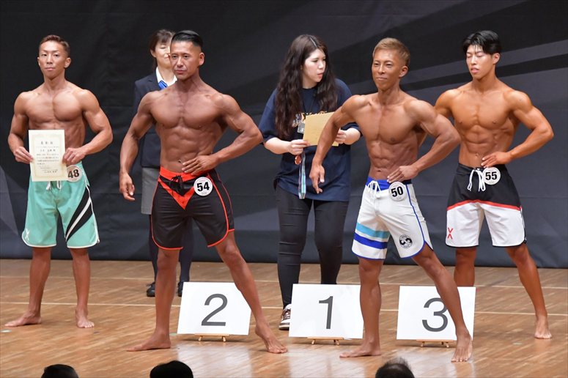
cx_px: 284
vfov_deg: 5.1
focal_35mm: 270
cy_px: 189
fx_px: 4258
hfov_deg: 7.6
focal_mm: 180
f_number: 5.6
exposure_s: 1/400
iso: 8000
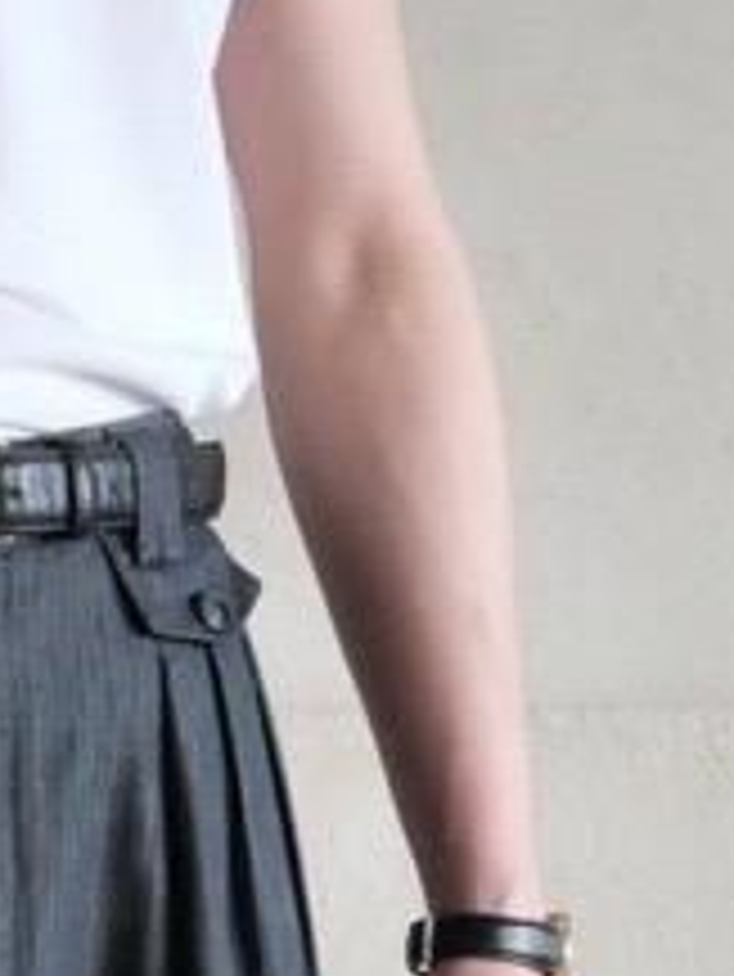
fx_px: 8869
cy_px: 1806
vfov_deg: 6.2
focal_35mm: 314
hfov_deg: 4.7
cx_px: -171
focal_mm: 40
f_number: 3.9
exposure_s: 1/100
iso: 2500
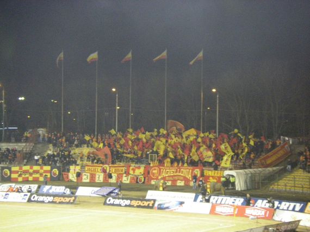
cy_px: 116
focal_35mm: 99
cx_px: 155
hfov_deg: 19.8
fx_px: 886
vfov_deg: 14.9
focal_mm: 16.3
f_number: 4
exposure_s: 1/25
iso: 800
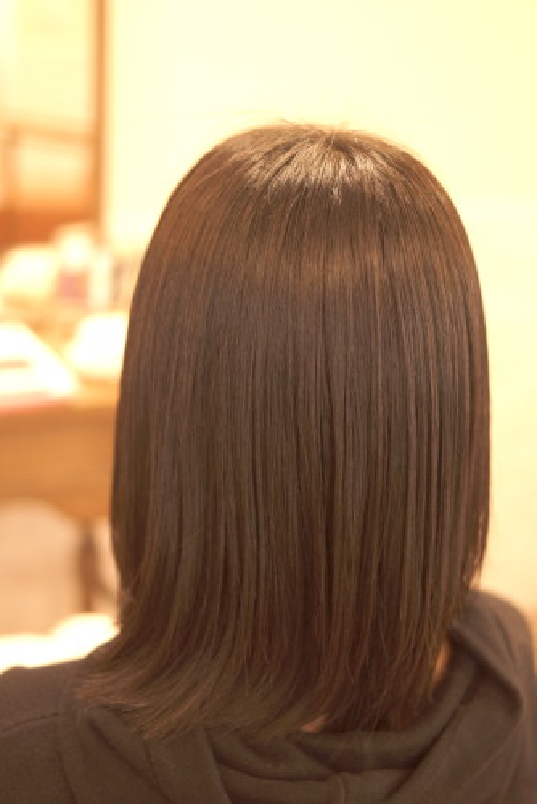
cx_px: 268
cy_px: 402
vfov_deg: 37.8
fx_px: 1173
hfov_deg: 25.8
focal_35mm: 52
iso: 800
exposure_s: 1/320
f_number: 1.8
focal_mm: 35
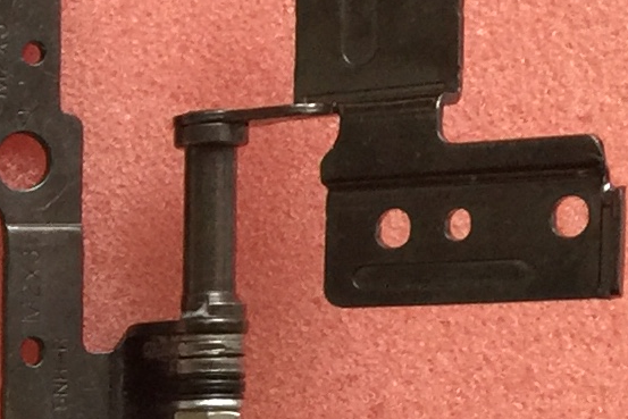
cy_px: 670
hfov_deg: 10.1
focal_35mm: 178
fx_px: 3106
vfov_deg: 7.6
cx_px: -864
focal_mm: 4.15
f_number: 2.2
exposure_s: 1/17
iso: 64
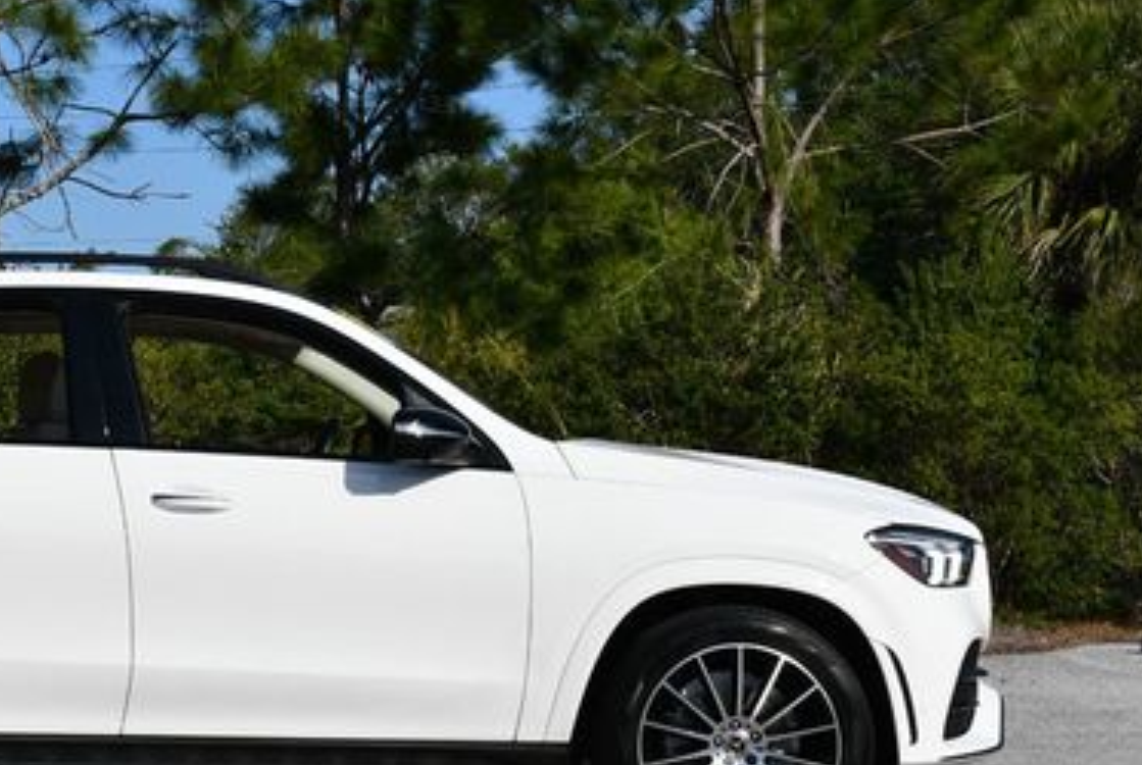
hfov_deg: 20.9
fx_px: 3050
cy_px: 352
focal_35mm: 96
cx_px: 175
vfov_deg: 14.3
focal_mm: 28
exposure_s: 1/320
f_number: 9
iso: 100
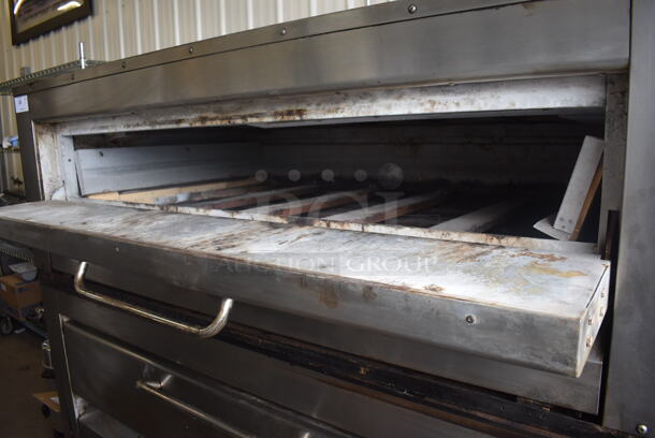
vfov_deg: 48.0
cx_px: 328
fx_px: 492
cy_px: 219
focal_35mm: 27
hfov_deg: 67.3
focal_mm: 18
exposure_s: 1/250
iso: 560
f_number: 3.5
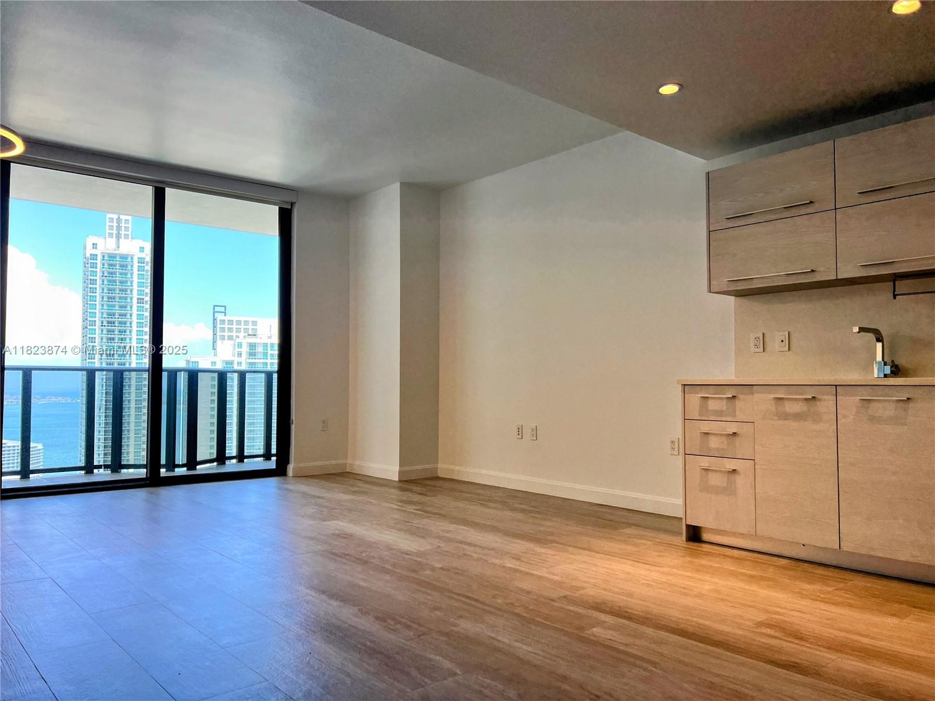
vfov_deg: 53.1
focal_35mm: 26
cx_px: 468
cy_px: 350
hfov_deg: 67.3
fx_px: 702
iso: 50
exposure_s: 1/162
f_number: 1.5
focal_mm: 5.7
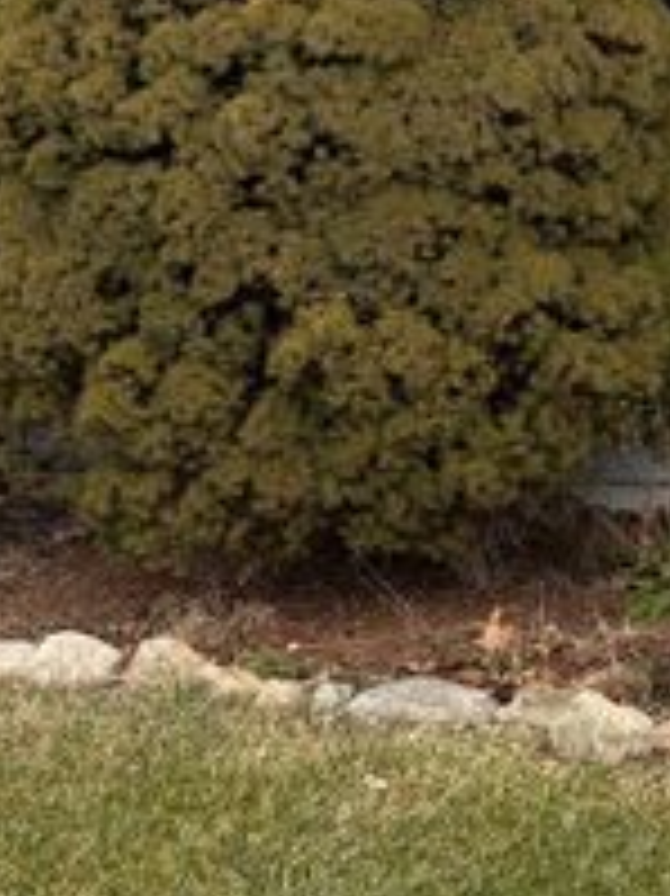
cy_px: -43
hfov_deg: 15.6
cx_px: 1012
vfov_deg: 21.6
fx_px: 2248
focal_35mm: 87
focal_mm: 5.96
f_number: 1.6
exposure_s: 1/694
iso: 50
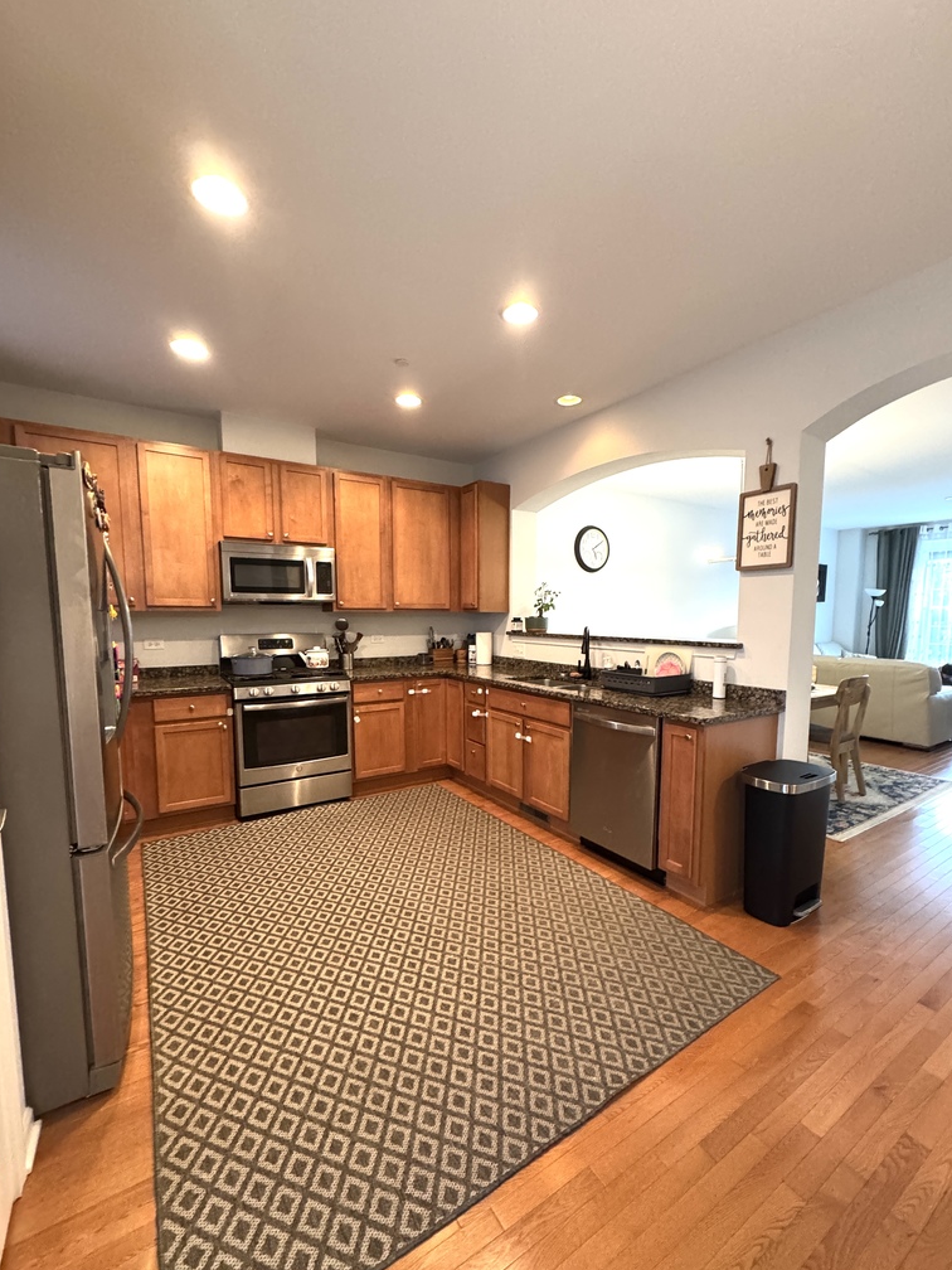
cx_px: 499
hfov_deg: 81.7
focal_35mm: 15
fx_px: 550
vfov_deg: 98.1
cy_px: 666
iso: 800
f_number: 2.2
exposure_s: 1/60
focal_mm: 2.22
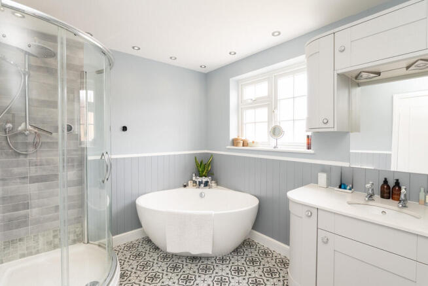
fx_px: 196
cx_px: 214
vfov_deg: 72.1
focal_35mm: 16
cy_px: 143
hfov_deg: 94.9
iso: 1250
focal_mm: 16.5
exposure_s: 1/25
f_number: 7.1
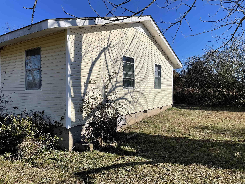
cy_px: 92
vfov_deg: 53.1
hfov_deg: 67.3
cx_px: 122
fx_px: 184
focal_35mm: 26
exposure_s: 1/5556
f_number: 1.6
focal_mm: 4.2
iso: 32
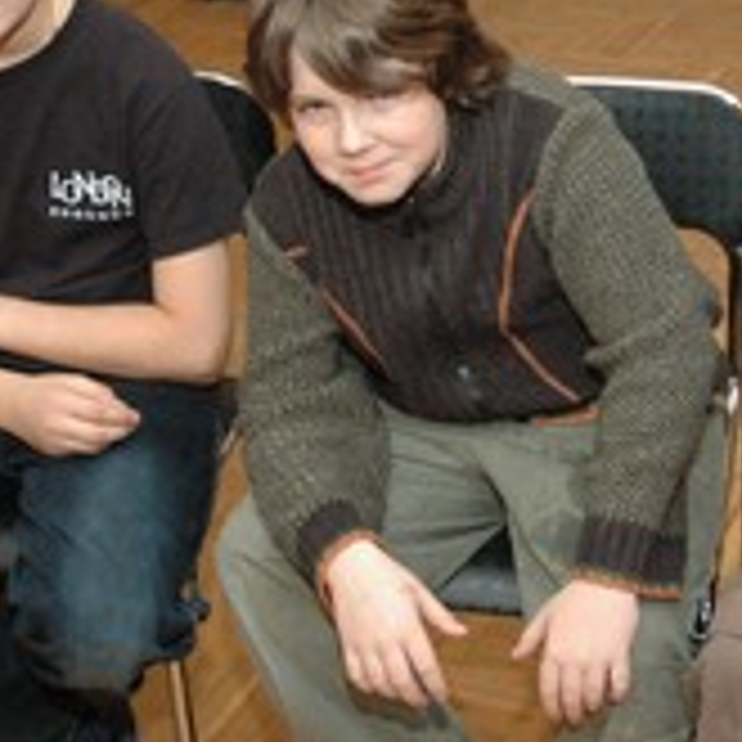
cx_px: 499
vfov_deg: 23.3
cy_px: 261
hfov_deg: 23.3
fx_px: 1795
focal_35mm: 74
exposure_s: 1/45
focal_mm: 24
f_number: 3.8
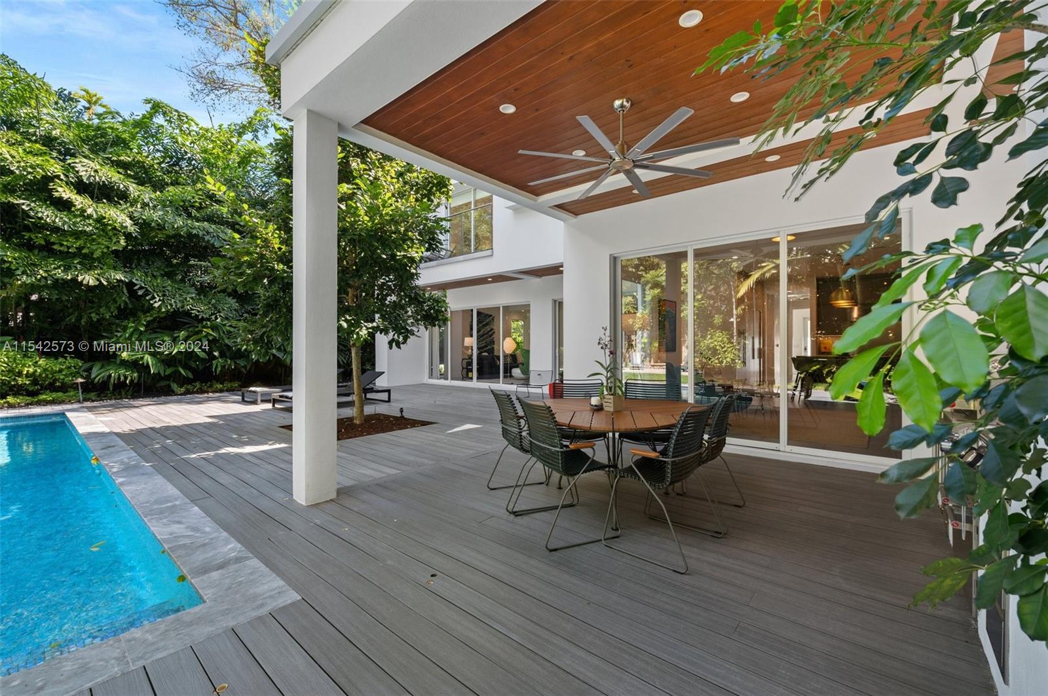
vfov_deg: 81.1
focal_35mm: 14
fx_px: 407
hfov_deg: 104.3
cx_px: 524
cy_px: 348
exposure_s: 1/30
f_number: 8
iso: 200
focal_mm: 14
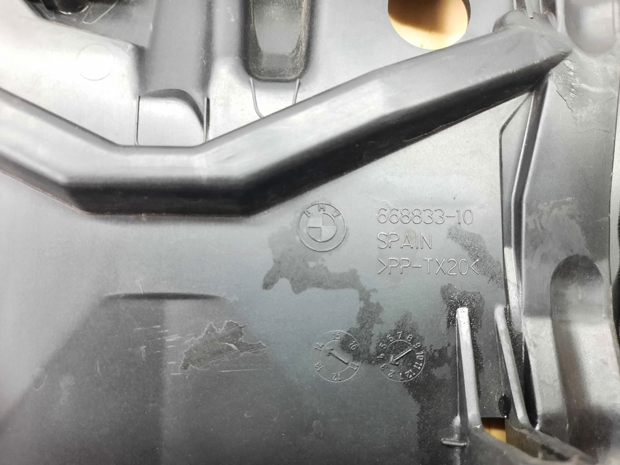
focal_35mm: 25
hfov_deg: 69.4
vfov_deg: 54.9
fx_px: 448
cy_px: 232
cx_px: 310
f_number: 2
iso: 400
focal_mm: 4.6
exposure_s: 1/33
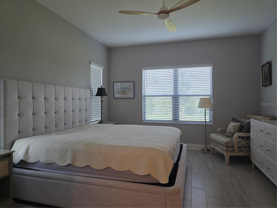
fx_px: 184
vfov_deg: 58.9
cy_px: 104
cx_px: 138
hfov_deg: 73.9
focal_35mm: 23
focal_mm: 5.4
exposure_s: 1/120
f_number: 1.8
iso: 64
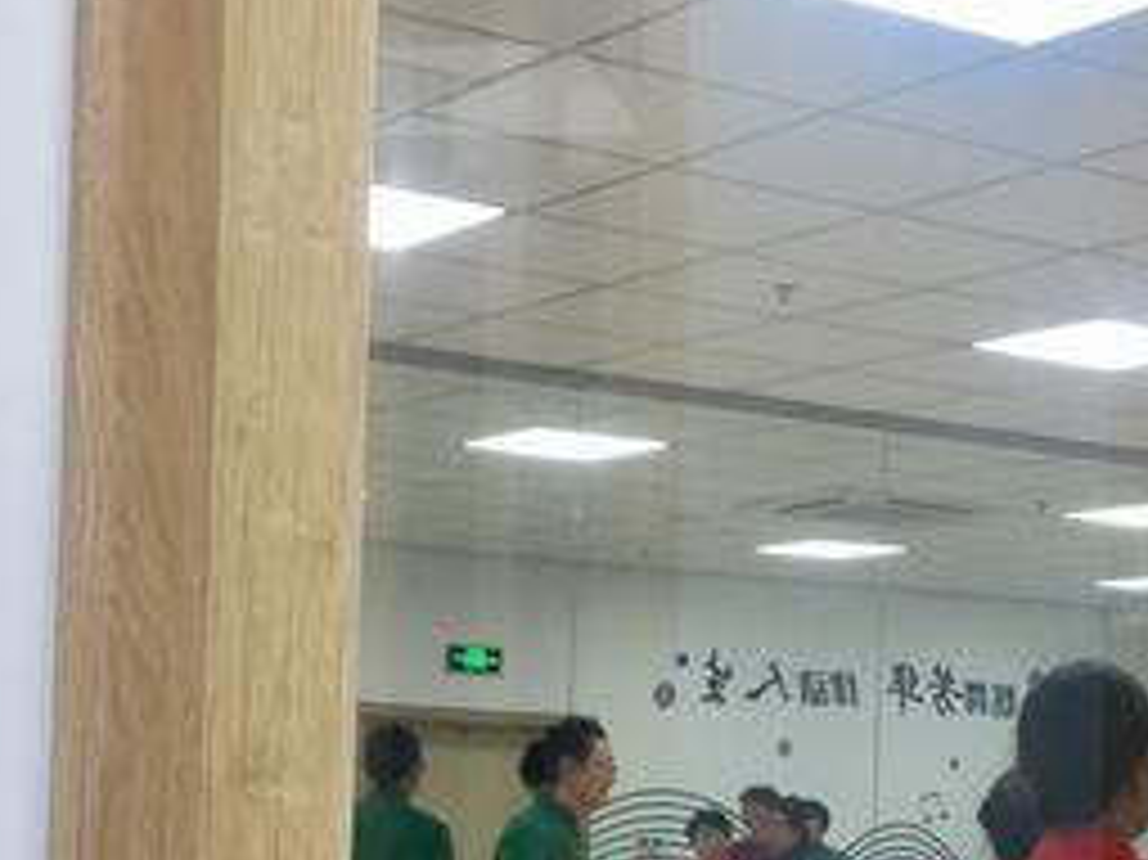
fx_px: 2718
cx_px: 864
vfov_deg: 17.7
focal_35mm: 82
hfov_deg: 23.6
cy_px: 747
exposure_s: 1/40
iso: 32
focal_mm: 4.15
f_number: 2.2
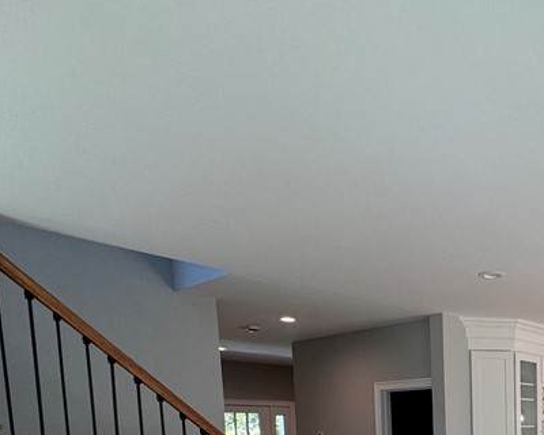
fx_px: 564
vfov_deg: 35.4
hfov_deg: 43.1
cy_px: 491
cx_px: 562
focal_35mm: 35
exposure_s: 1/120
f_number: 2.2
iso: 100
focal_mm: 2.22
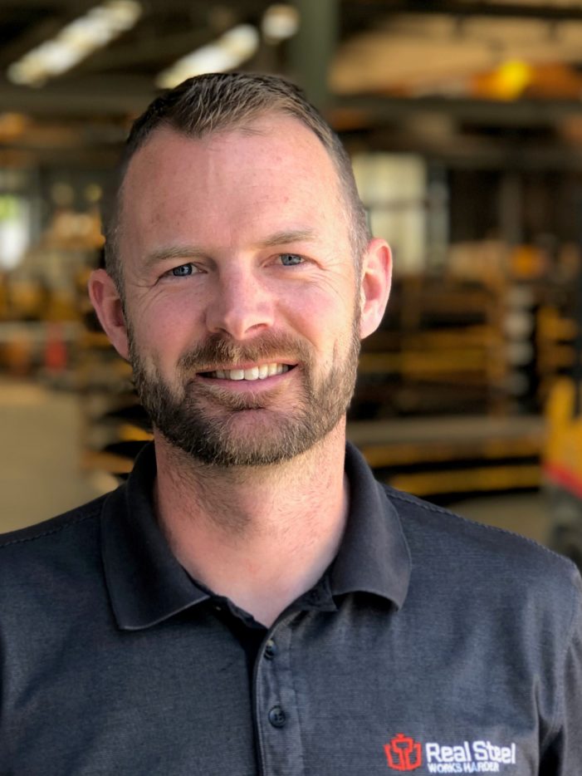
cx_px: 291
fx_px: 1277
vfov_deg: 33.8
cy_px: 388
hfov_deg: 25.7
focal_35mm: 57
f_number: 2.8
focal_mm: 6.6
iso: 25
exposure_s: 1/50
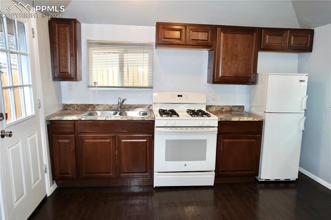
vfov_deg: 47.9
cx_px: 166
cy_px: 110
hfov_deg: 67.4
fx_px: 248
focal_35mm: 27
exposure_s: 1/20
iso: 320
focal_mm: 18
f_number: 4
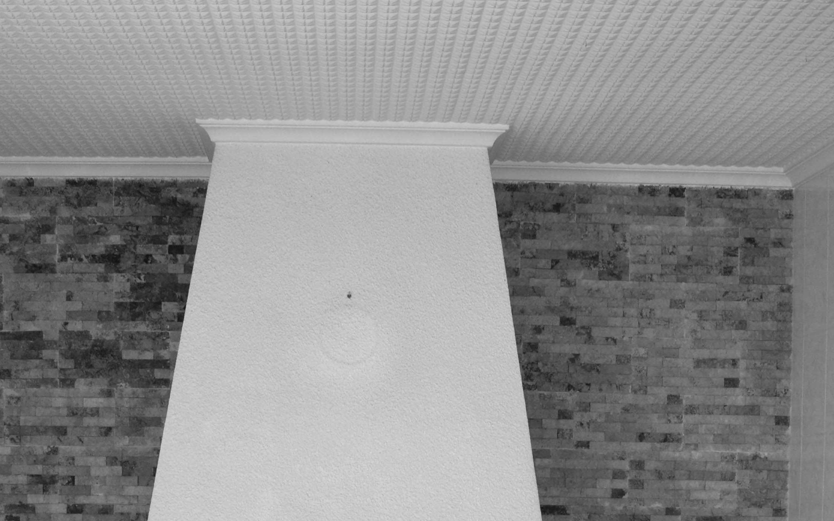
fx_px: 1295
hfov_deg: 35.6
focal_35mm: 57
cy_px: 559
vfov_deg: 21.7
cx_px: 358
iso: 1800
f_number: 3.5
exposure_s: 1/60
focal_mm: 18
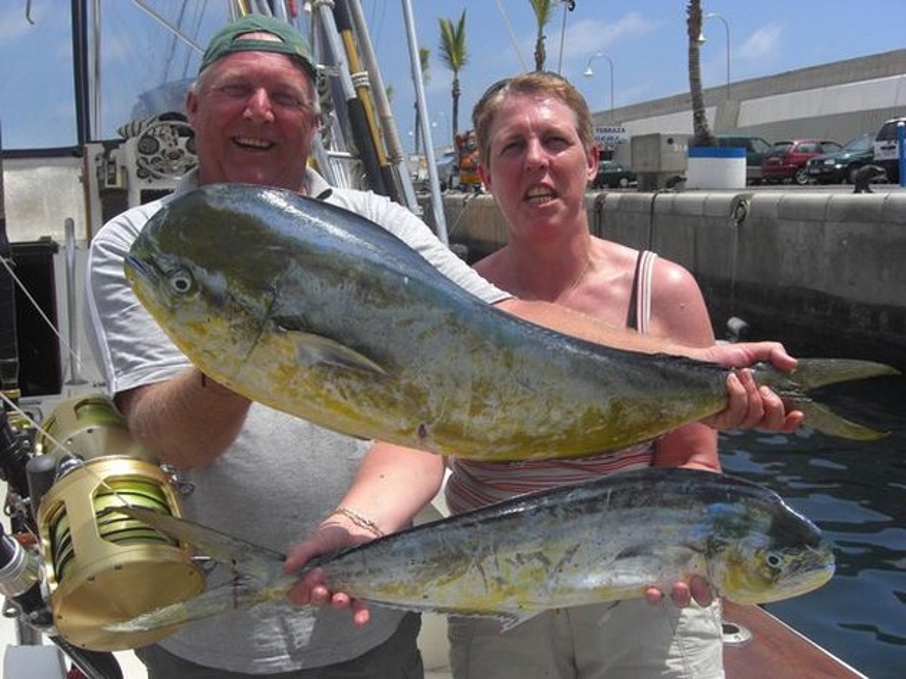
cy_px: 340
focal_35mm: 38
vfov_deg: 37.7
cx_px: 453
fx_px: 994
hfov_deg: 49.0
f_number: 8
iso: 80
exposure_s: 1/250
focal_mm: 7.9
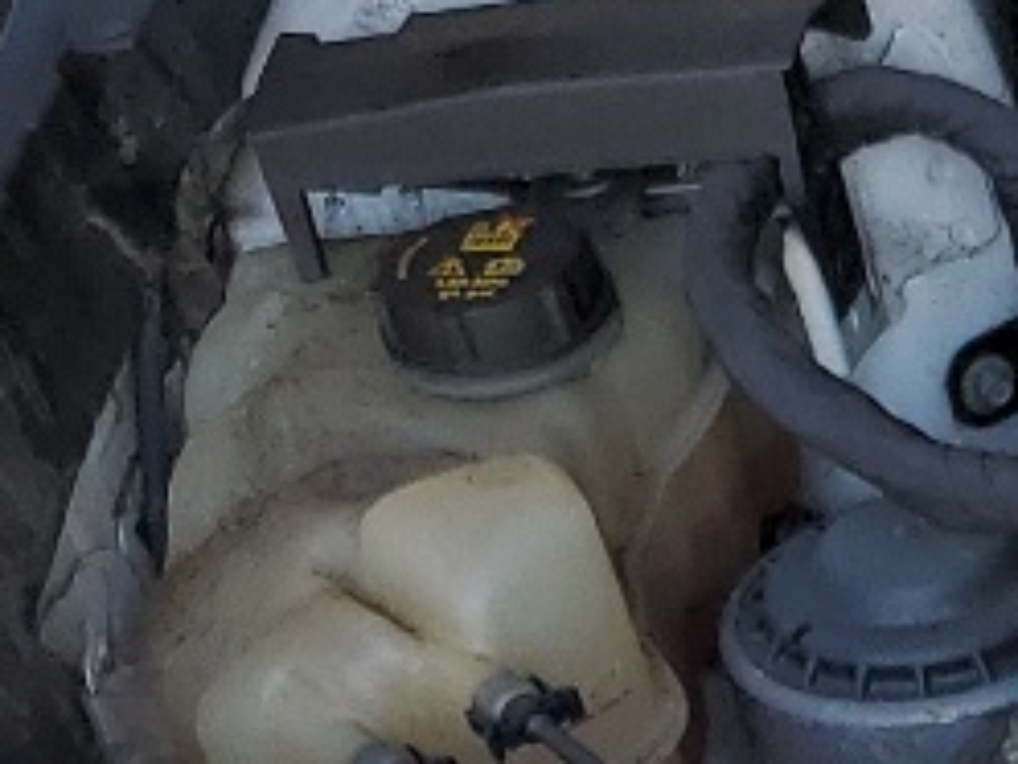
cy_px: 1590
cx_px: 2652
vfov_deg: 8.3
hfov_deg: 9.9
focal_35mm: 168
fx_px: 4941
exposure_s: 1/159
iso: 50
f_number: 1.5
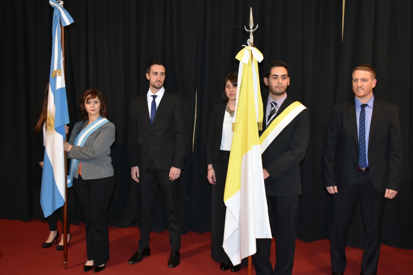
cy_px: 138
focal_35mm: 39
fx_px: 447
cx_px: 206
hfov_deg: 49.5
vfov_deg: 34.2
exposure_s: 1/60
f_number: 5
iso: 800
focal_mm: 26
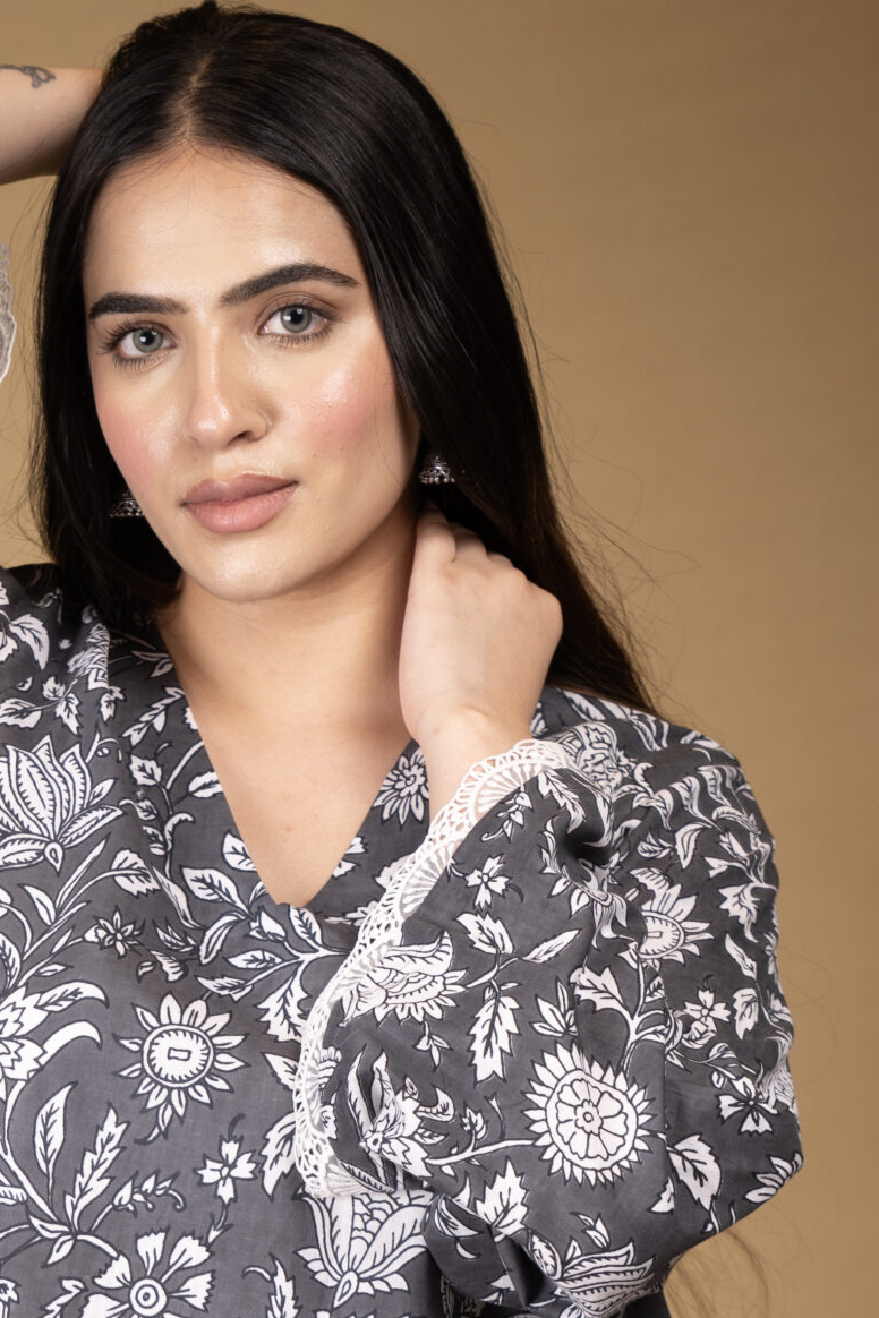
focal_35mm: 154
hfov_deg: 8.9
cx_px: 200
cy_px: 1033
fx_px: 5640
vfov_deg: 13.3
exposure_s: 1/125
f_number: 4.5
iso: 250
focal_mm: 70
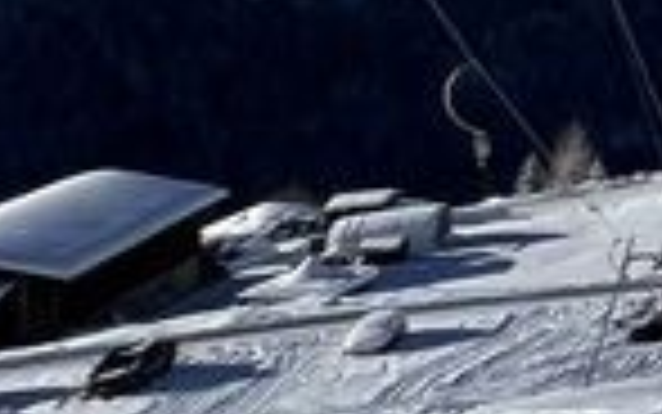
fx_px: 1697
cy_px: -414
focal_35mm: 94
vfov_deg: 12.3
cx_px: 2135
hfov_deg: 10.6
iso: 32
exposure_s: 1/4219
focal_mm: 1.57
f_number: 1.8
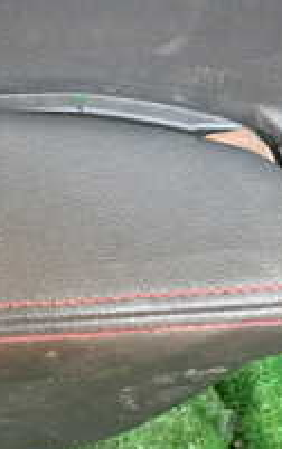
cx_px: -269
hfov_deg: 14.1
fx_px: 969
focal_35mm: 79
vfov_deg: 25.6
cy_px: 85
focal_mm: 4.5
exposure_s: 1/30
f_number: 2
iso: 320
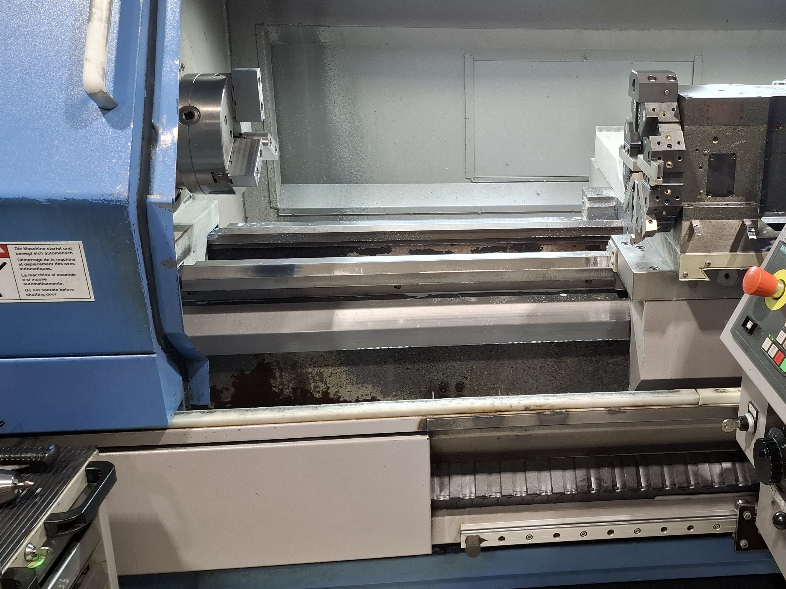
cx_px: 547
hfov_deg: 50.1
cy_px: 220
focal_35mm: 36
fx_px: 817
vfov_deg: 39.4
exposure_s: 1/100
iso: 250
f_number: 1.8
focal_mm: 5.54
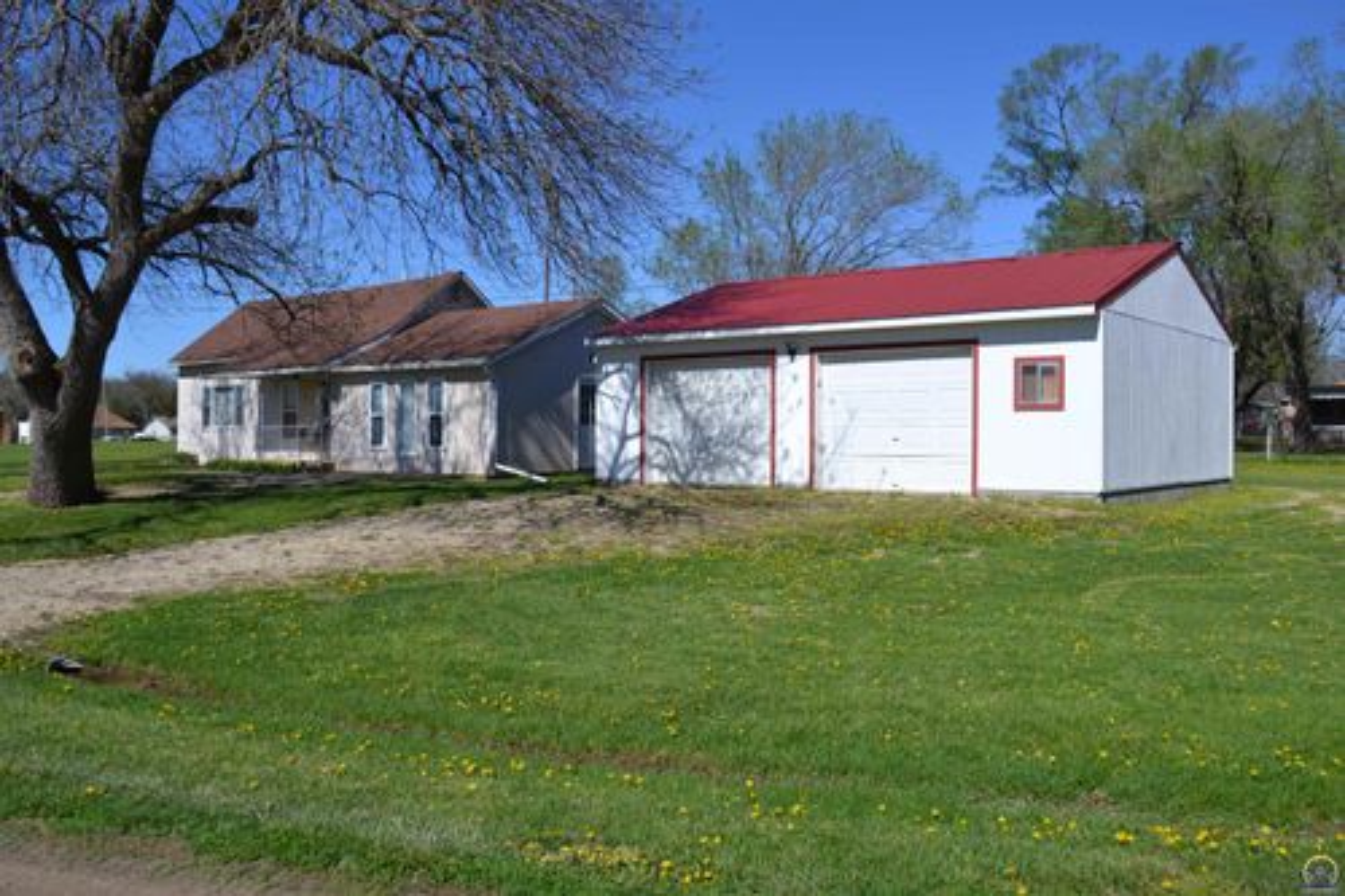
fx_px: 1176
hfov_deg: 59.5
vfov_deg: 41.7
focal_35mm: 32
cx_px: 672
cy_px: 448
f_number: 9
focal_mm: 21
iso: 100
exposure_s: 1/320
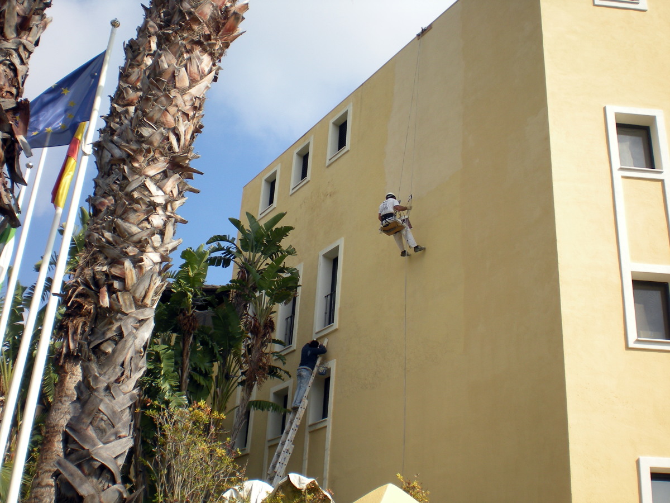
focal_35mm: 44
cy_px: 252
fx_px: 852
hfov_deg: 42.9
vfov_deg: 32.9
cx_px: 335
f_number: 4.9
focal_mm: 7.4
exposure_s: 1/360
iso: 64
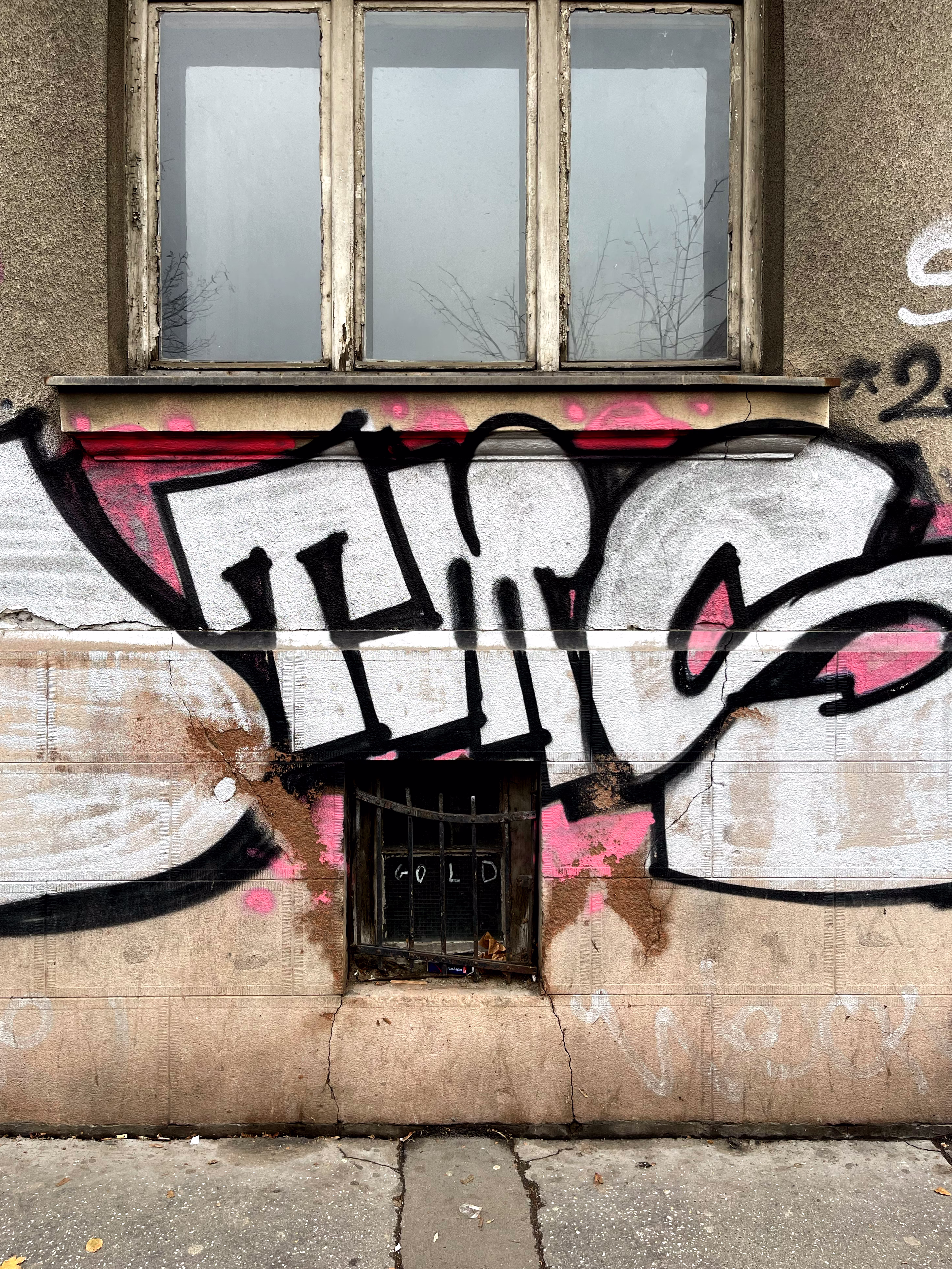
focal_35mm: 27
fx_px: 990
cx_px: 465
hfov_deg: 51.3
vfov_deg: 65.3
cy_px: 623
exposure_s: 1/128
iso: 32
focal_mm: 5.1
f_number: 1.6
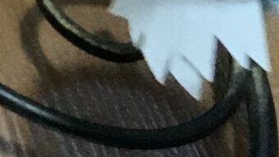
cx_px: -379
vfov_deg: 4.8
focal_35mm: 237
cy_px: -370
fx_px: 1754
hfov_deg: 8.4
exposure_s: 1/24
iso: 500
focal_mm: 3
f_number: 1.8
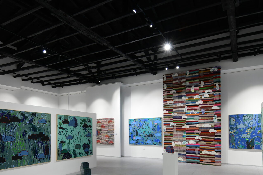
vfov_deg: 46.8
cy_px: 122
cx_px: 103
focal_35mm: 27
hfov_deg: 66.6
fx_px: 197
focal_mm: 12
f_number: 4
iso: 250
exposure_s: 1/30
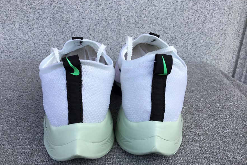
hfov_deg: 57.2
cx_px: 121
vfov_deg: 40.0
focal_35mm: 33
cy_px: 87
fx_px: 226
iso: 25
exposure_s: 1/276
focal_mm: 3.3
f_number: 2.4
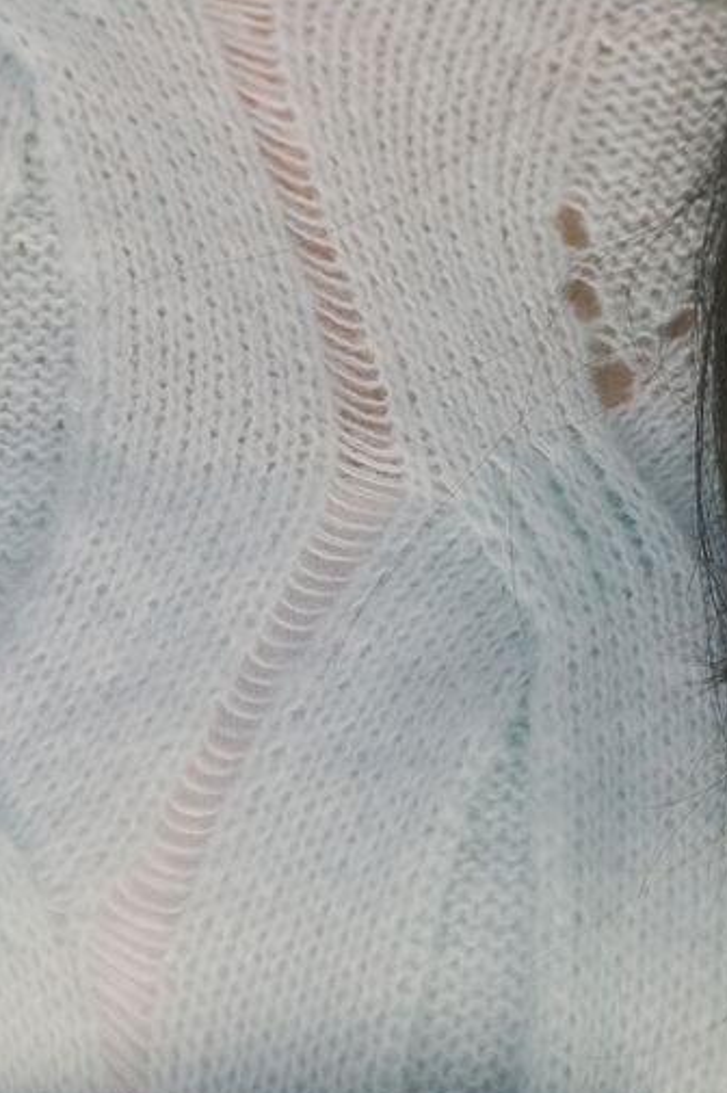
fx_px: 21960
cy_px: -565
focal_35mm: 724
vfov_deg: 2.8
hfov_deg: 1.9
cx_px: 480
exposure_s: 1/3200
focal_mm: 135
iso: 1000
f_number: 2
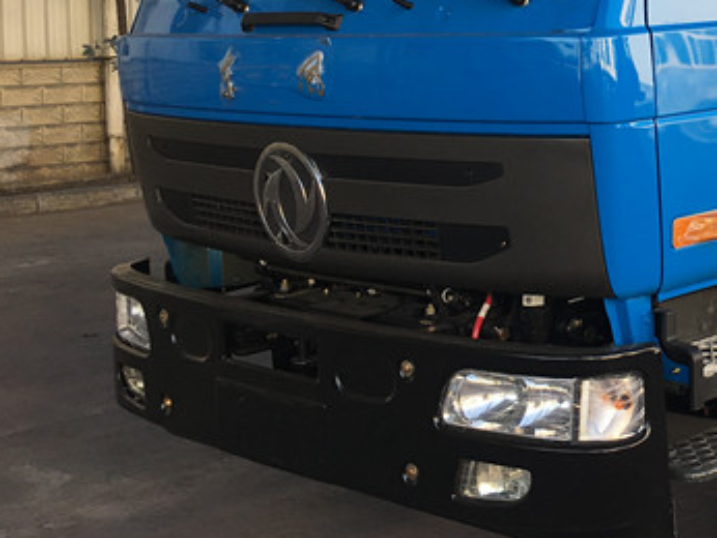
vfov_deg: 21.6
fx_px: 1389
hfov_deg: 26.5
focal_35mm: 67
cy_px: 93
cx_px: 800
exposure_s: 1/207
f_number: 2.2
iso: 25
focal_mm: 4.15
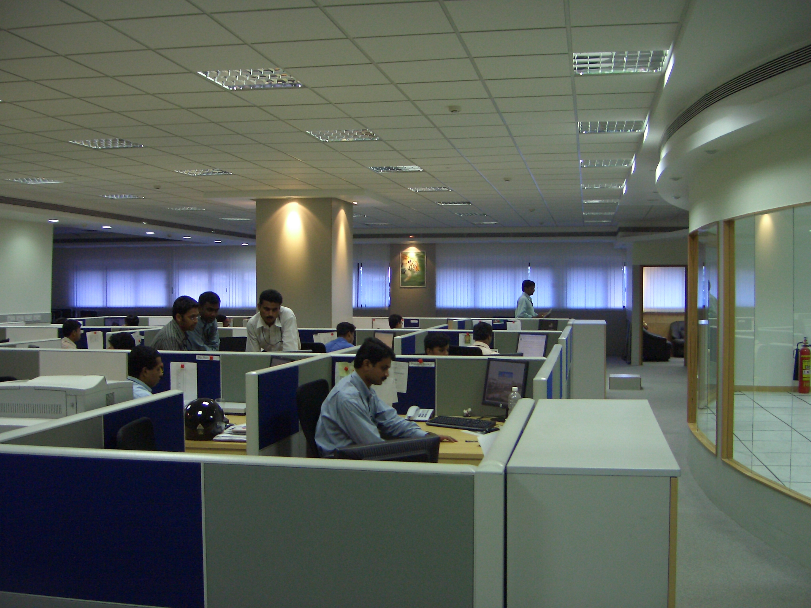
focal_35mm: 39
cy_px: 304
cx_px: 406
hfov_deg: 47.9
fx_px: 914
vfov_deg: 36.8
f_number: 2.8
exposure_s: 1/60
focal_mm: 8
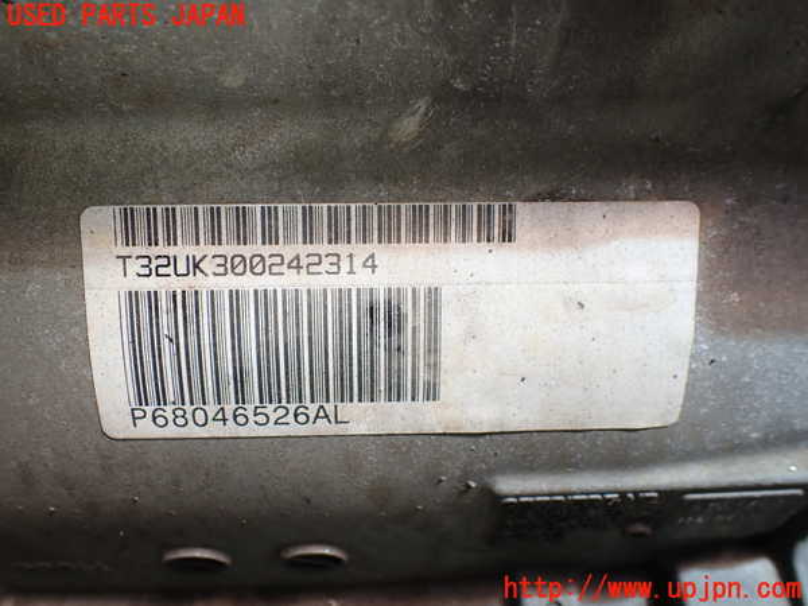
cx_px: 404
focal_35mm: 30
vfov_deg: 46.8
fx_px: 700
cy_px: 303
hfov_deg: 60.0
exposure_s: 1/125
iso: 160
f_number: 2.3
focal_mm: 5.4
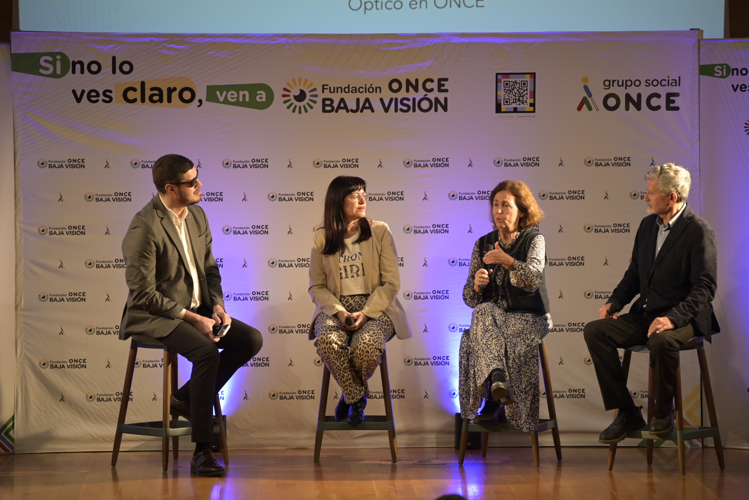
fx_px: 4161
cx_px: 374
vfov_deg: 6.9
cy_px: 250
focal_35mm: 200
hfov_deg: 10.3
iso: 500
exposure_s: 1/100
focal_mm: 200
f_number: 2.8
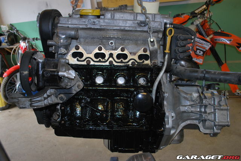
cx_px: 120
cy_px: 80
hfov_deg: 57.2
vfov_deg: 40.0
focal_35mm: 33
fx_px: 221
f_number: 4
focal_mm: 22
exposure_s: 1/60
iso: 200
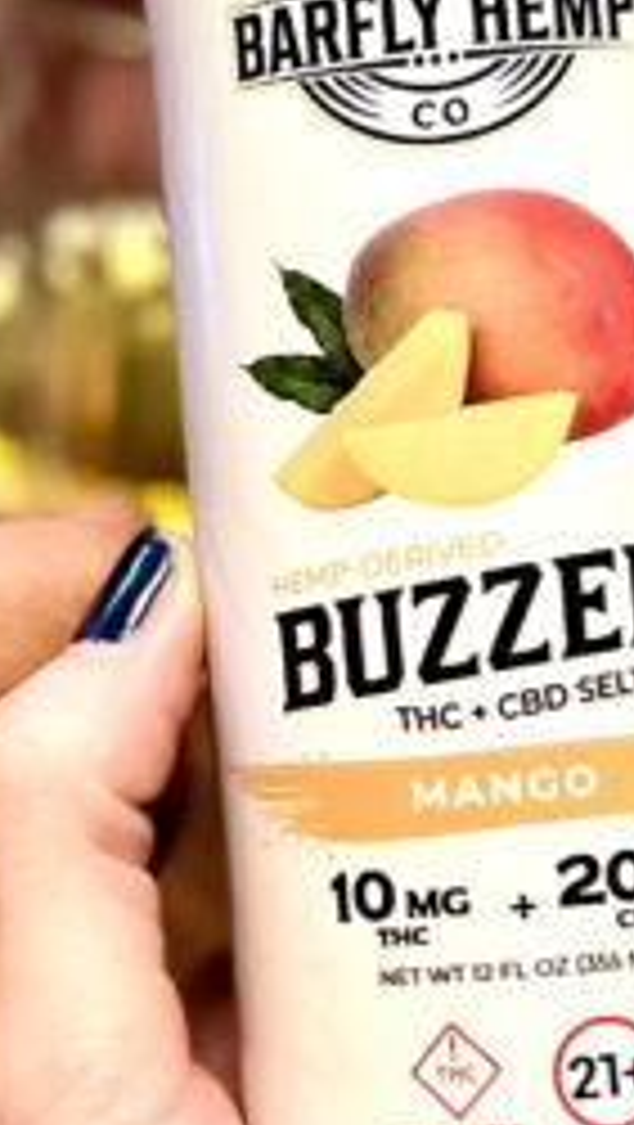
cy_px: 567
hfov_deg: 10.4
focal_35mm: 116
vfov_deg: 18.5
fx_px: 3460
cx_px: 157
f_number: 1.5
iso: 200
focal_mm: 5.7
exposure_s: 1/60
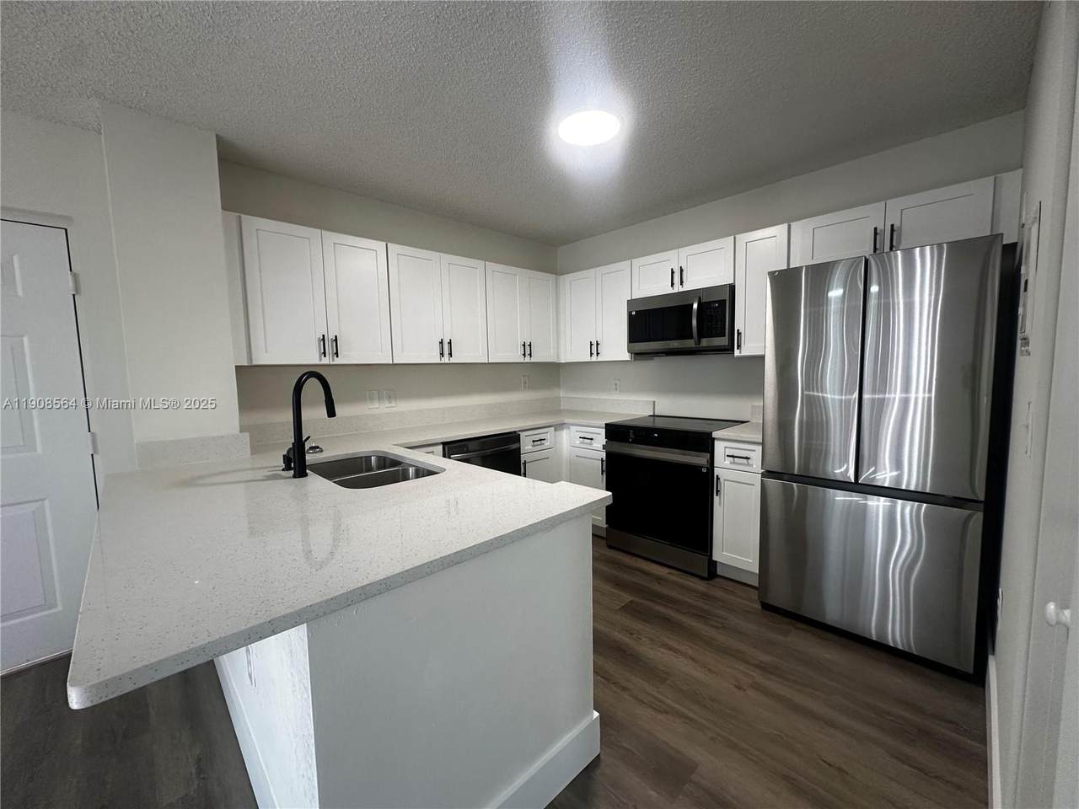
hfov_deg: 102.1
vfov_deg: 85.7
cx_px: 540
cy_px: 404
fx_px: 436
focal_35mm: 14
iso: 200
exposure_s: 1/120
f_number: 2.2
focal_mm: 2.22
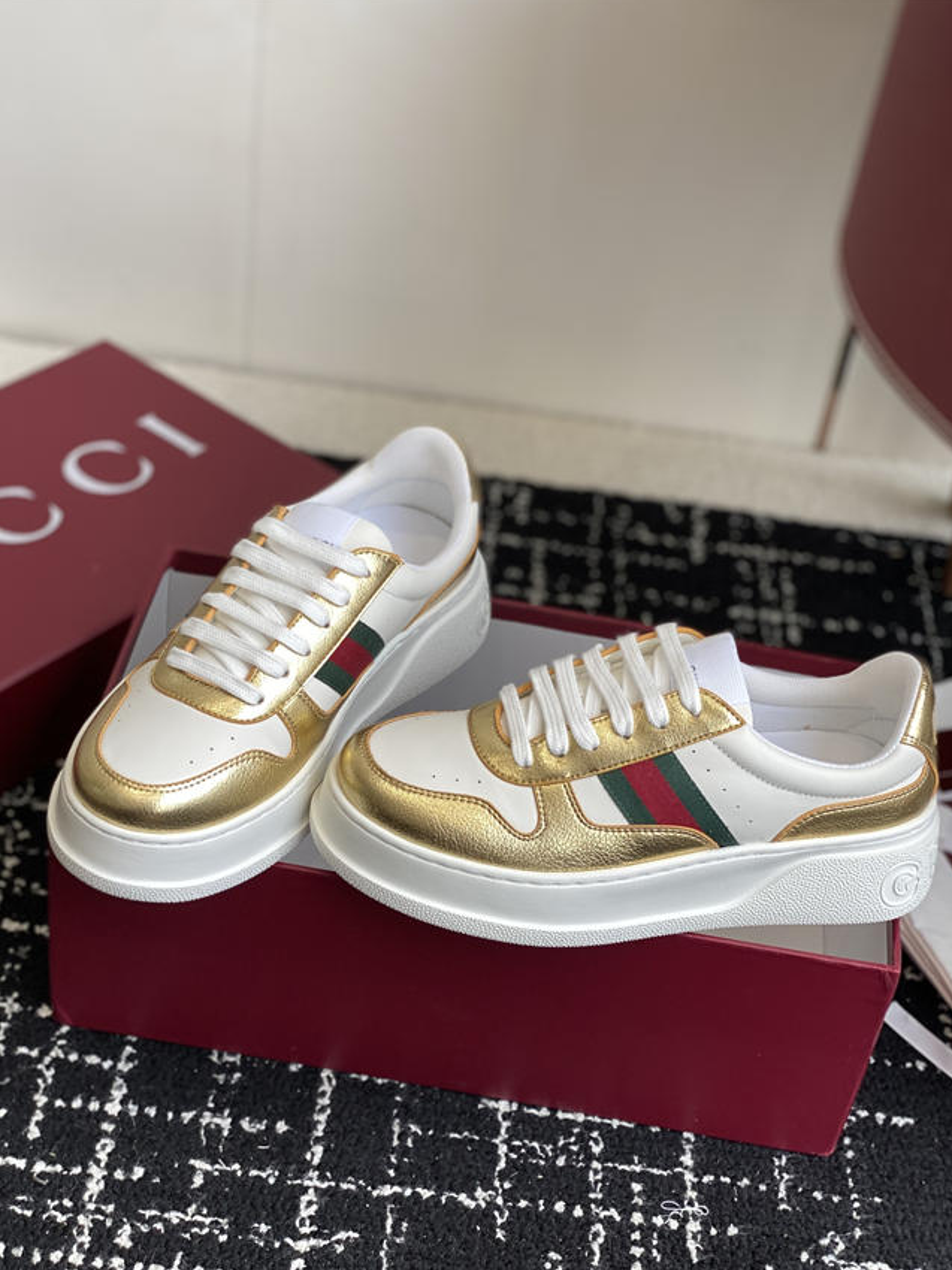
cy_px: 639
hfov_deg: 27.5
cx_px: 474
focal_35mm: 53
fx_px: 1944
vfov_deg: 36.2
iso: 20
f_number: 2
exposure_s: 1/144
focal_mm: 6
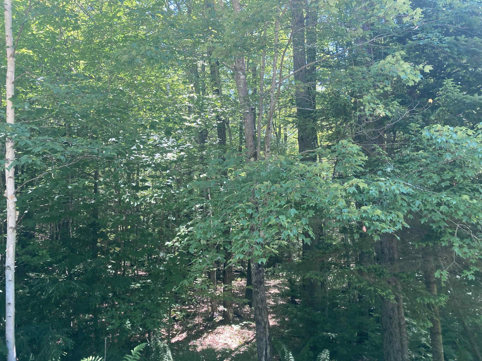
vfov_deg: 49.7
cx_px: 241
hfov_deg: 63.4
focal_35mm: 28
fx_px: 390
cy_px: 180
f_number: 1.8
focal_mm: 3.99
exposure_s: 1/120
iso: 50
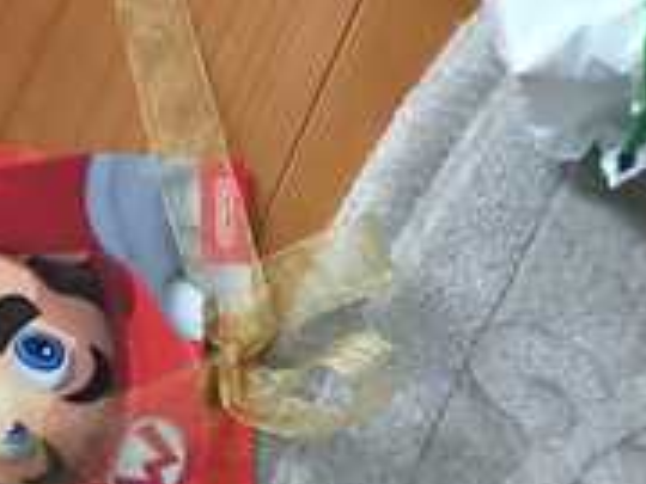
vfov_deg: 20.6
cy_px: 330
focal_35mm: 71
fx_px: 1325
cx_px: 32
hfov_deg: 26.2
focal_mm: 4.15
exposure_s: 1/4
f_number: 2.2
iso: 64
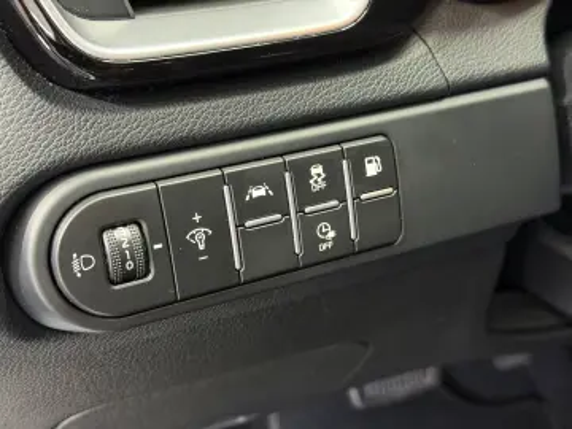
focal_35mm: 48
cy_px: 214
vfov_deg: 30.3
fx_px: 793
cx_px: 286
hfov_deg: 39.7
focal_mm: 6.76
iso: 640
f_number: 1.78
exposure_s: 1/25
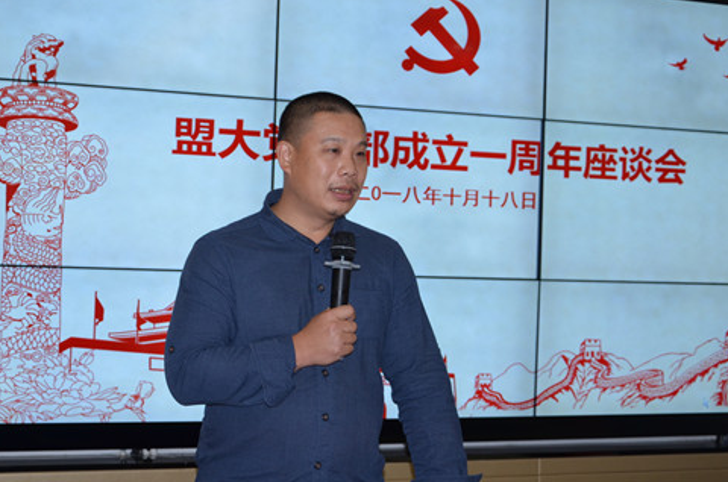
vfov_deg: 19.6
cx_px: 329
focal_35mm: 69
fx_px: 1393
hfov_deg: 29.3
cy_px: 202
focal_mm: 34
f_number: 4.2
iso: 360
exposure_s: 1/125
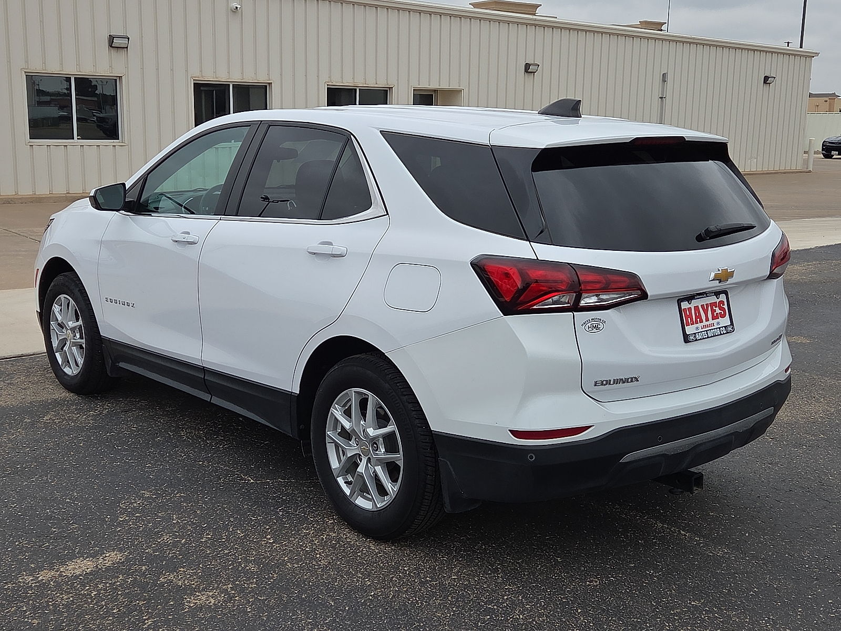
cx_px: 420
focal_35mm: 42
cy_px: 316
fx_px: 1020
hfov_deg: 44.8
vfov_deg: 34.3
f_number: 1.8
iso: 76
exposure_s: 1/3333
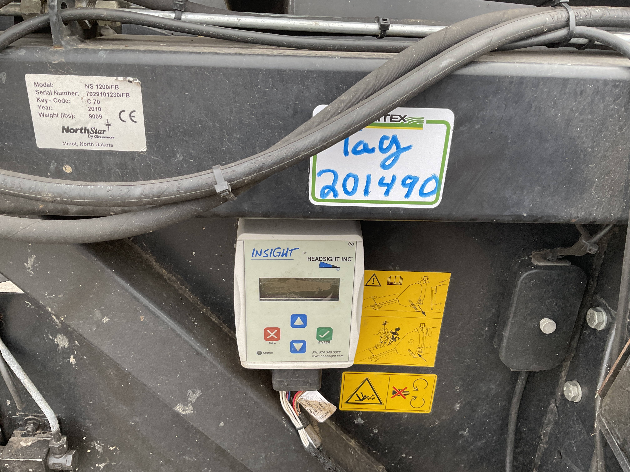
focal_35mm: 29
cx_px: 315
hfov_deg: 61.7
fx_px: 528
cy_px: 236
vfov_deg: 48.2
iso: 50
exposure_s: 1/122
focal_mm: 3
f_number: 1.8
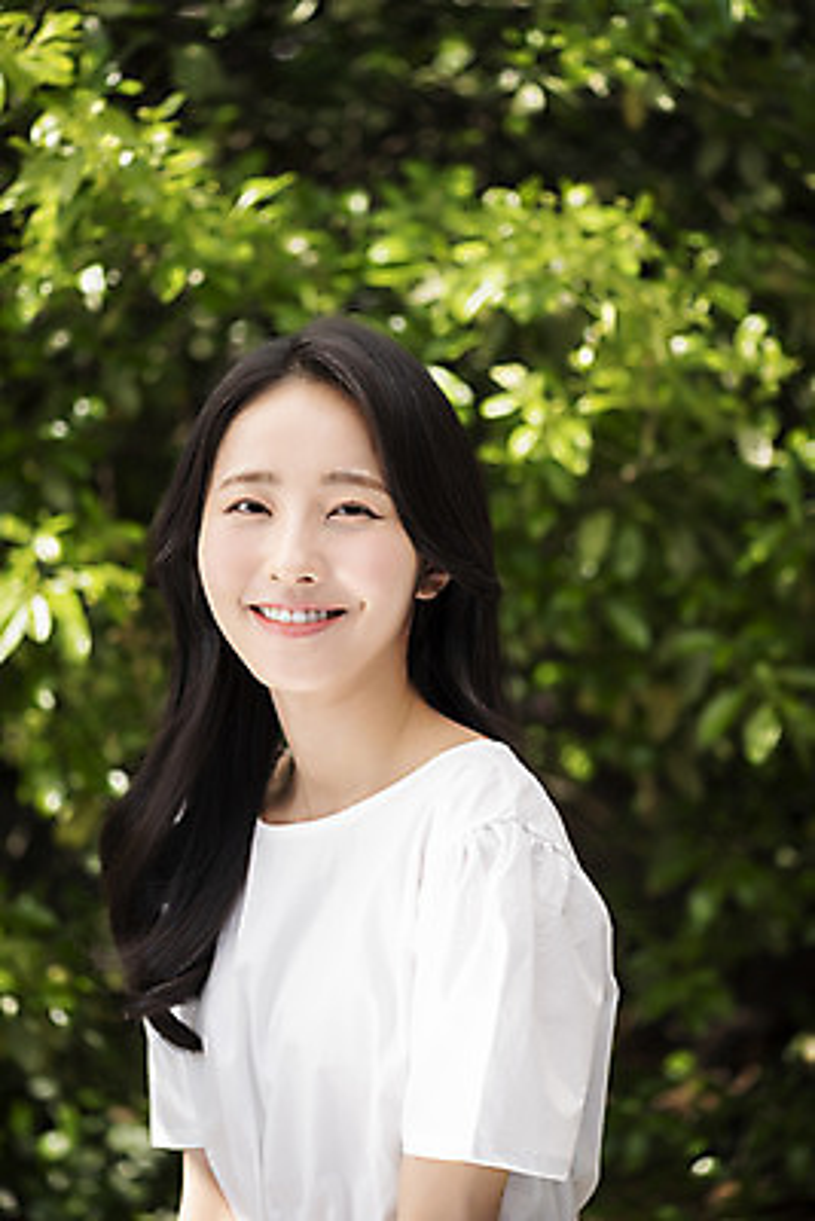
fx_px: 3562
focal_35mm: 105
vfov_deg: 19.4
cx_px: 408
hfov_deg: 13.1
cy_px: 610
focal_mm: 105
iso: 100
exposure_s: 1/400
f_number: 4
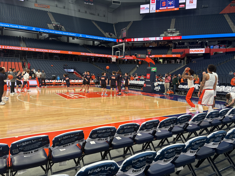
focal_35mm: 26
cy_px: 88
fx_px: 177
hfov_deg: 67.3
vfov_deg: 53.1
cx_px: 118
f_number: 1.6
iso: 40
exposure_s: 1/195
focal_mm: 5.96
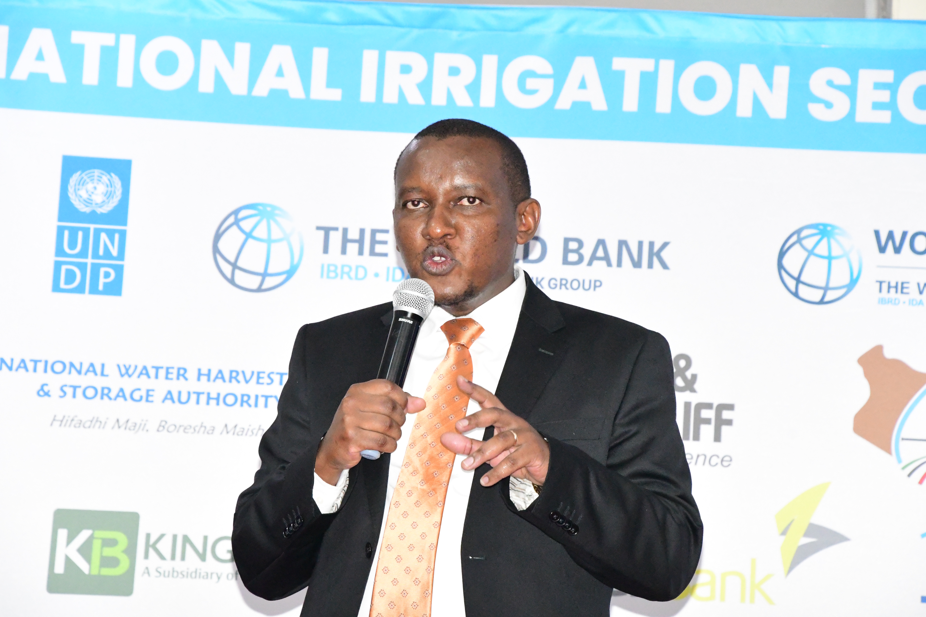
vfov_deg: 6.5
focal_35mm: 210
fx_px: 5401
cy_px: 308
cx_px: 463
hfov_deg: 9.8
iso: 12800
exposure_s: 1/320
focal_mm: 140
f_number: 10
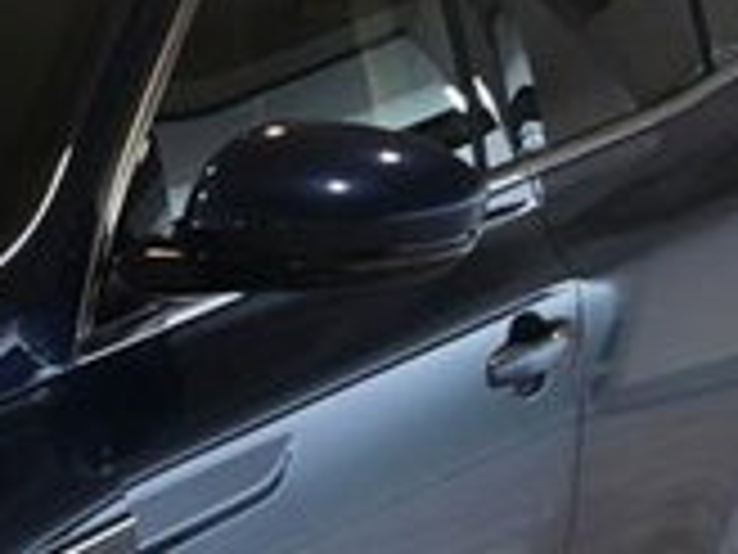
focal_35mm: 137
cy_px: 716
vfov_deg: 10.6
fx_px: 2921
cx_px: -630
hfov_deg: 12.9
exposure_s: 1/20
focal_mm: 4
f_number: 1.8
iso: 40
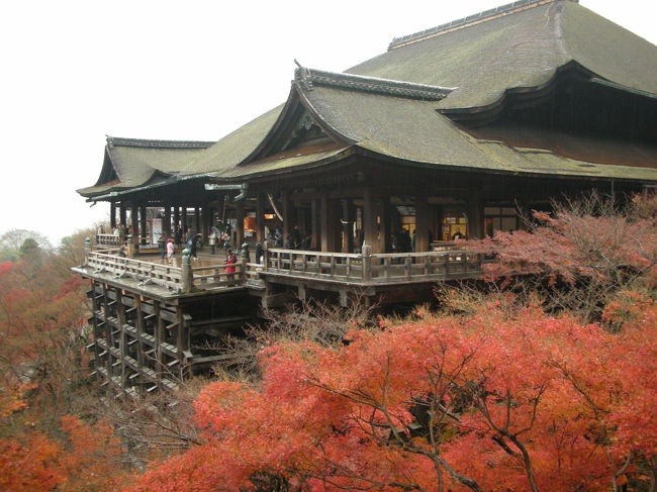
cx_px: 328
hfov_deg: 52.6
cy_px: 246
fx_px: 664
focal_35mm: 35
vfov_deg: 40.7
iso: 180
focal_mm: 5.8
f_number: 2.8
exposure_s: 1/30
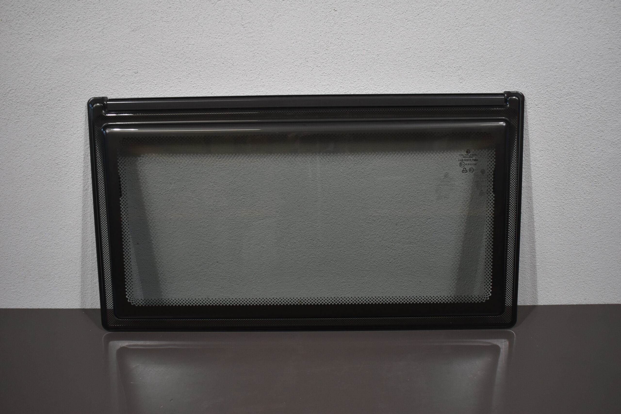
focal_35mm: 39
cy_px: 207
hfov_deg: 49.6
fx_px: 673
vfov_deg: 34.2
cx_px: 310
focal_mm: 26
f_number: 4
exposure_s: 1/250
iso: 720
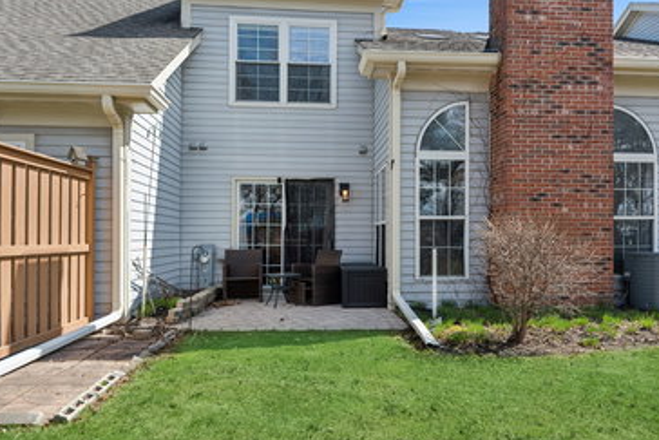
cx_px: 338
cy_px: 244
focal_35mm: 25
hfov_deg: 71.5
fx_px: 458
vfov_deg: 51.2
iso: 320
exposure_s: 1/250
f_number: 9
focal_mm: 19
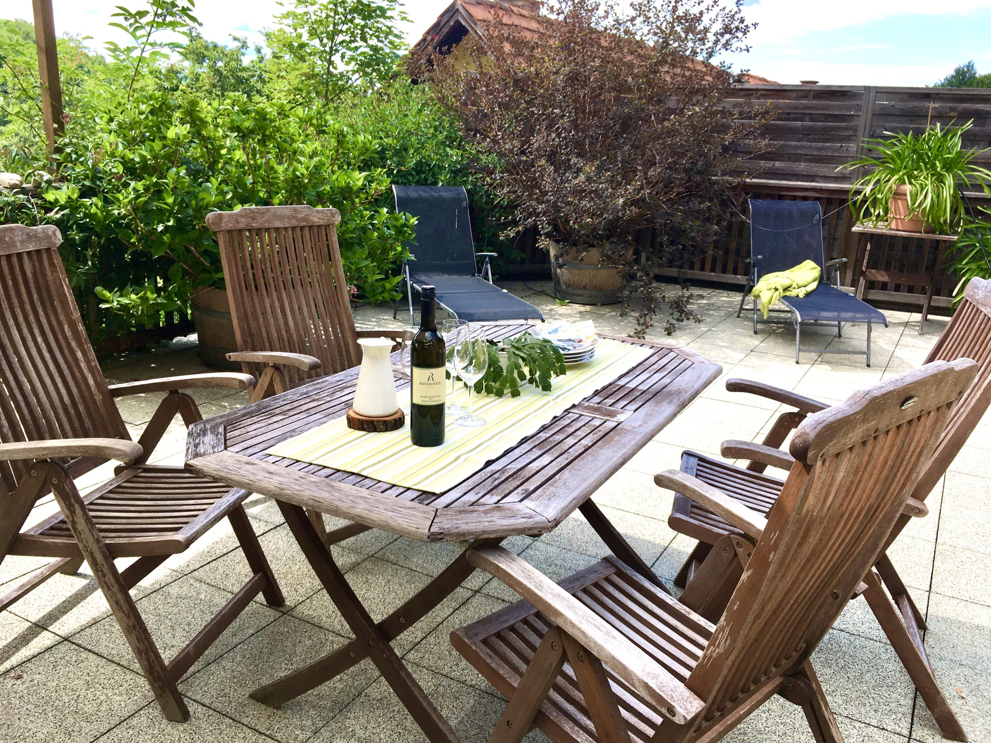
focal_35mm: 29
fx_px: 830
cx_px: 496
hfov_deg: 61.7
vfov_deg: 48.2
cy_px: 372
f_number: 2.2
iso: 25
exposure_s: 1/739
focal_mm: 4.15
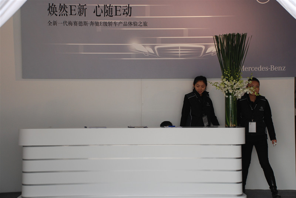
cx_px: 148
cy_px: 99
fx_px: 494
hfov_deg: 33.4
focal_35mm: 60
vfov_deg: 22.7
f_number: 4.5
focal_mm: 40
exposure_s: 1/400
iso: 400
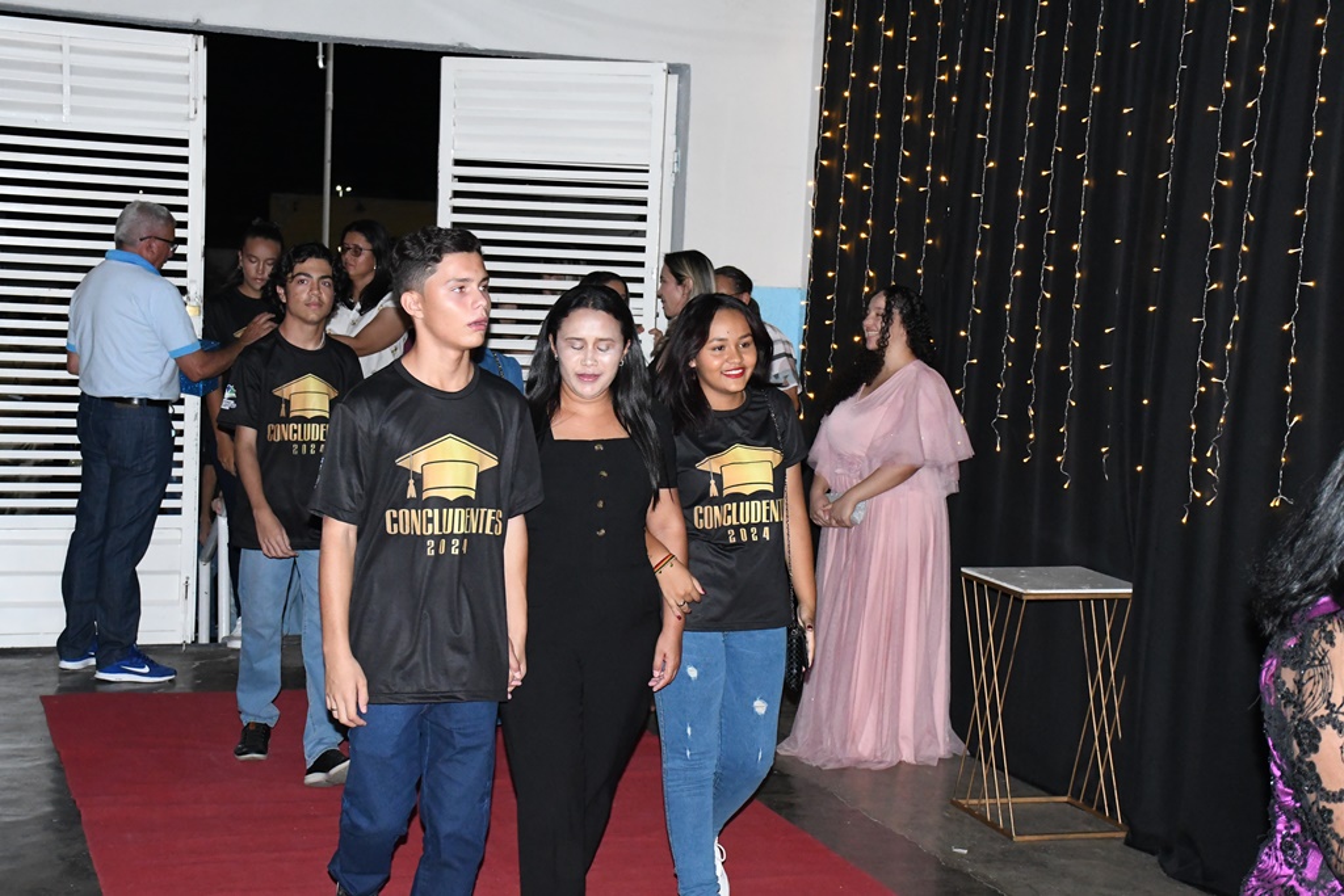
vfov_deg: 22.6
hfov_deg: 33.4
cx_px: 672
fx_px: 2240
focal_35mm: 60
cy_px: 448
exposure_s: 1/160
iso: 5000
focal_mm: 40
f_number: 6.3
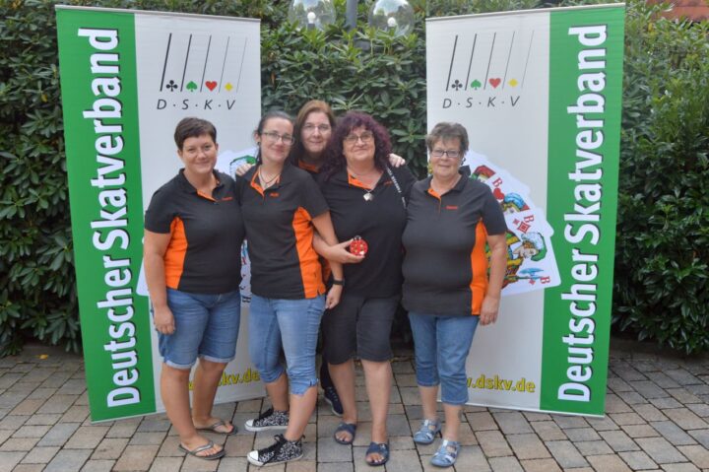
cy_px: 236
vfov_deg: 47.9
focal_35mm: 27
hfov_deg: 67.4
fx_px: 531
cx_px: 354
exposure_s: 1/100
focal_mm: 18
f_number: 5
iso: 400
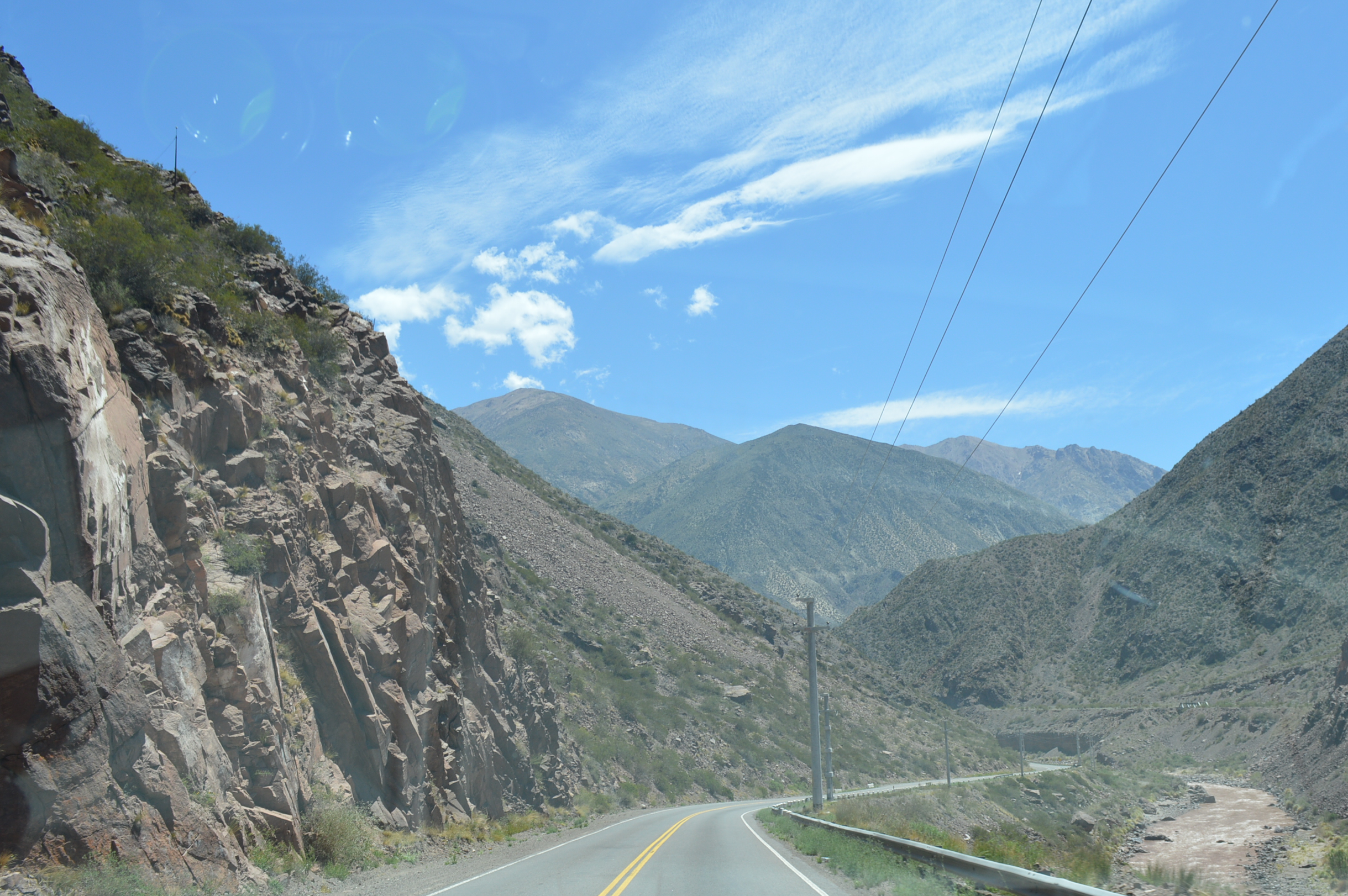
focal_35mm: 37
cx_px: 775
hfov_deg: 51.7
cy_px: 472
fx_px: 1384
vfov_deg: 35.9
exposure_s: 1/250
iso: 100
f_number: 8
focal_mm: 20
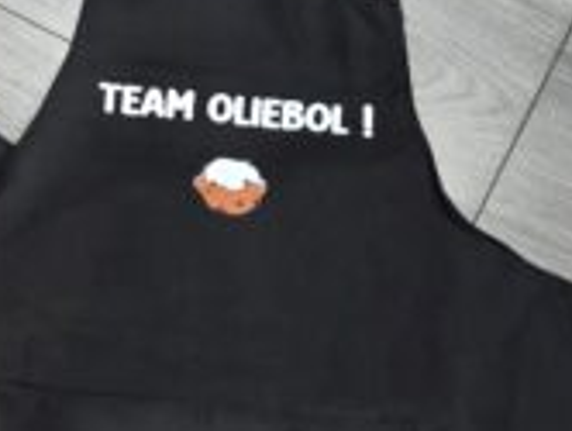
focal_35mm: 83
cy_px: 290
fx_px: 1373
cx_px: -7
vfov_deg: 17.8
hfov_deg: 22.6
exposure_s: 1/100
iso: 1250
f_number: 1.8
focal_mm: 5.4
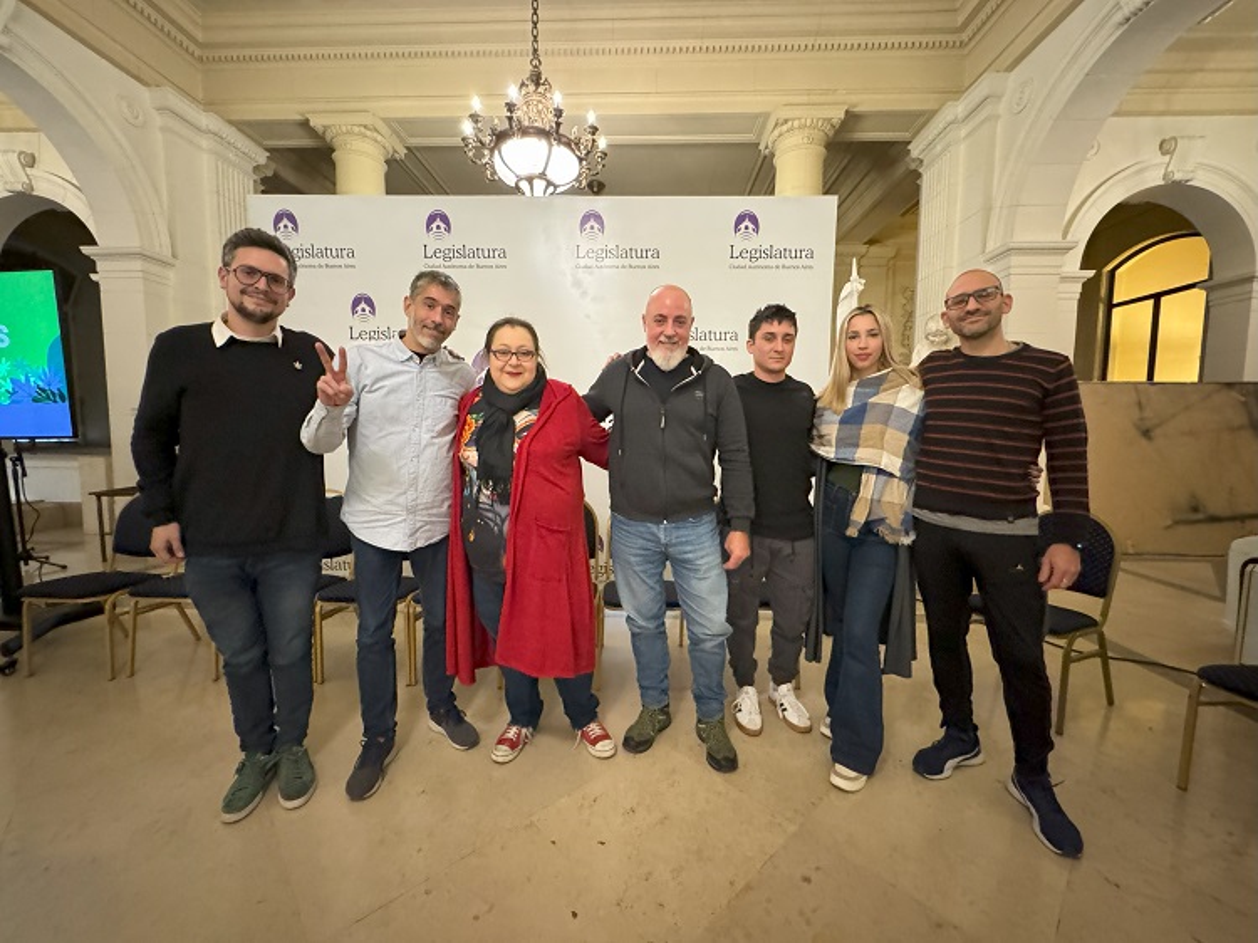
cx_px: 629
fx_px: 509
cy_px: 472
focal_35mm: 14
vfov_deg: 85.6
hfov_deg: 102.1
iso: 1250
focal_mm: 2.22
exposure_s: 1/33
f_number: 2.2
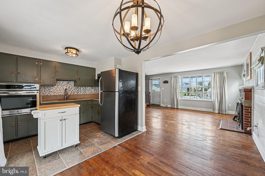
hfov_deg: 104.3
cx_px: 132
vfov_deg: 81.2
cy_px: 88
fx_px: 103
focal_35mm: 14
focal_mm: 14
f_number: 8
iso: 400
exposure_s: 1/15
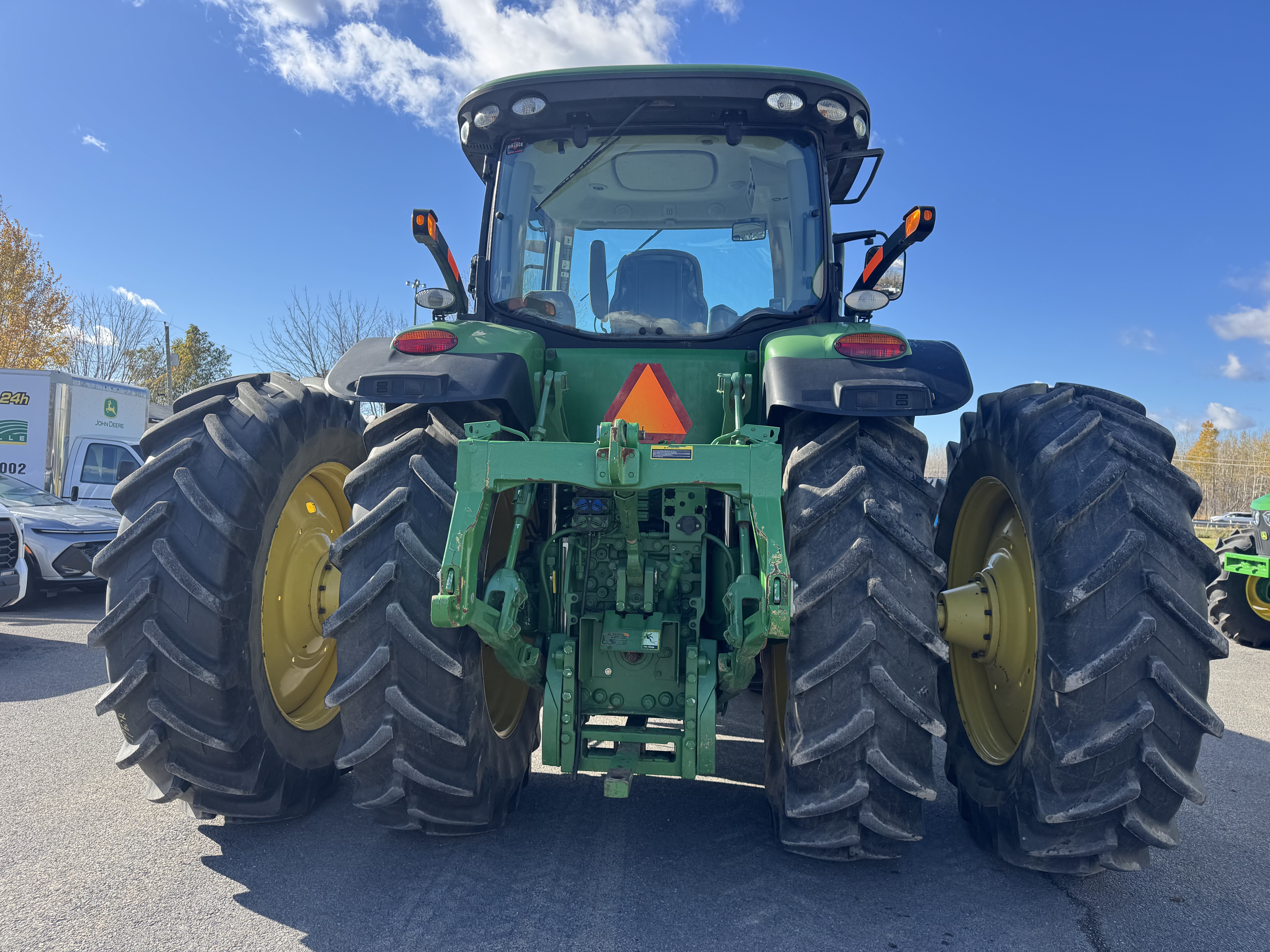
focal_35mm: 24
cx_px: 635
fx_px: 881
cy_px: 476
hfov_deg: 71.6
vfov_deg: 56.8
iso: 80
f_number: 1.78
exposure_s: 1/1923
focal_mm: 6.76
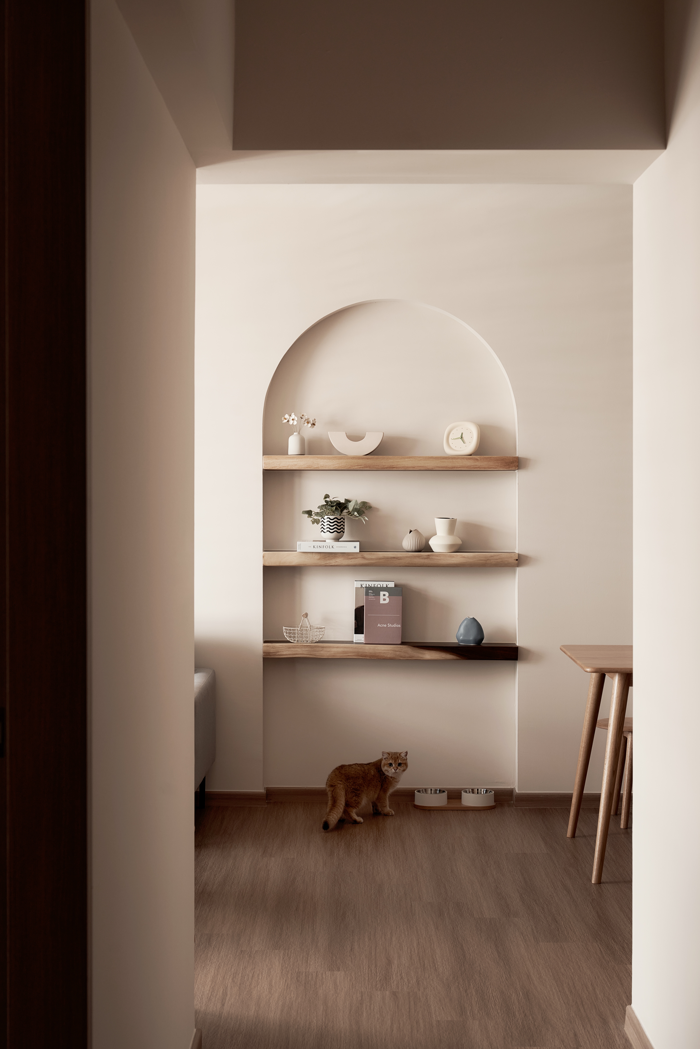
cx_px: 373
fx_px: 1603
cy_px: 504
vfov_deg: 36.2
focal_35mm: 55
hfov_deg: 24.6
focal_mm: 50
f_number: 8
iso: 320
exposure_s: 1/8
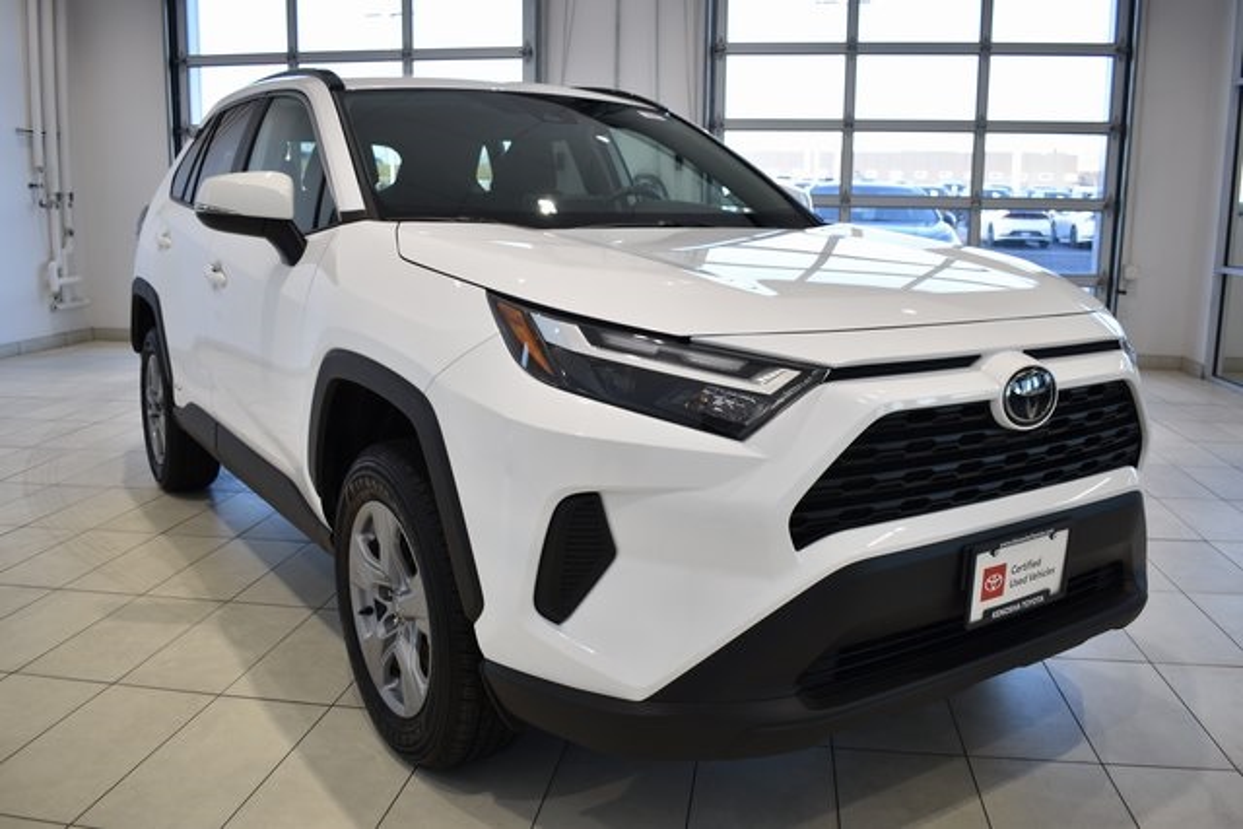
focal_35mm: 30
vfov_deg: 43.6
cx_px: 622
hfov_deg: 61.9
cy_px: 414
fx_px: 1036
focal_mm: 20
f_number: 3.8
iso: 100
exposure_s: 1/40
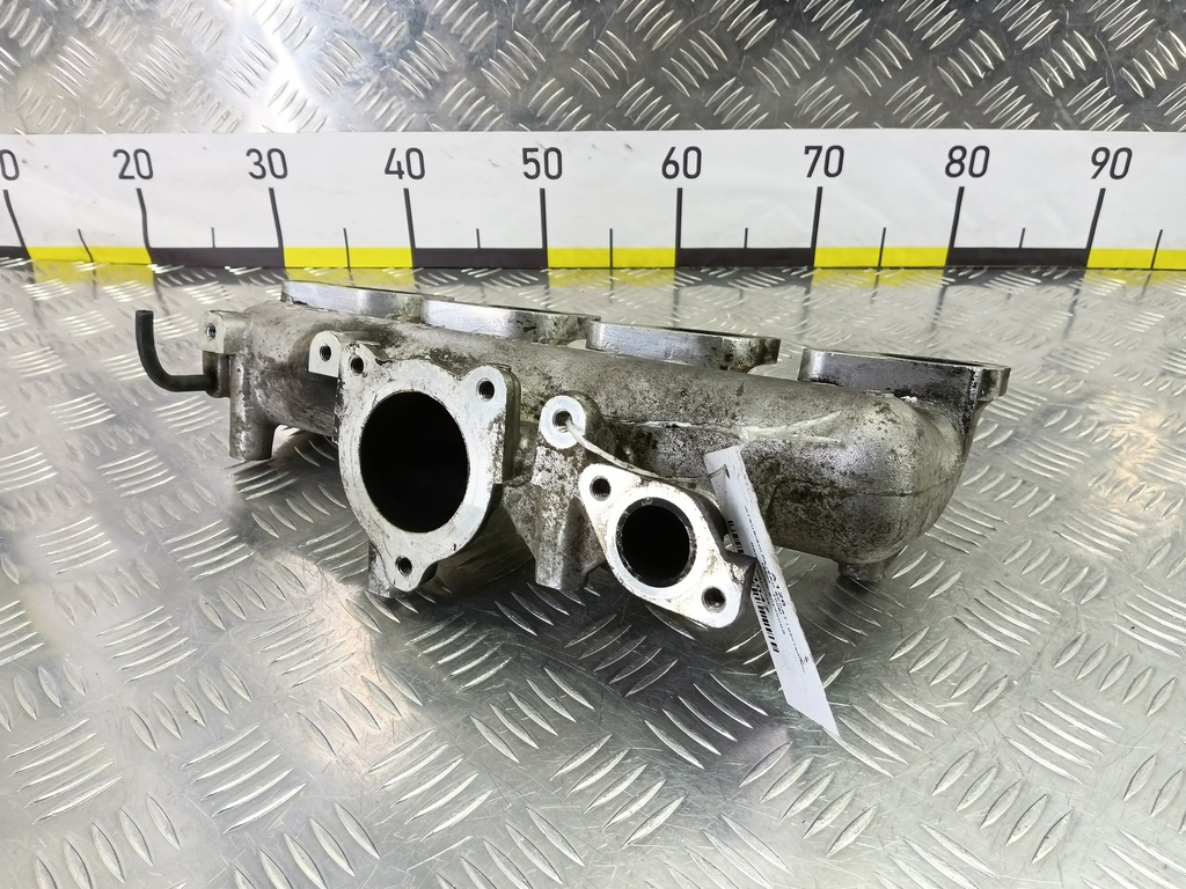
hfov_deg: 73.9
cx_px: 593
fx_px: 788
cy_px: 444
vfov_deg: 58.9
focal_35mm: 23
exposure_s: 1/50
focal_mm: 4.11
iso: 157
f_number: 1.6
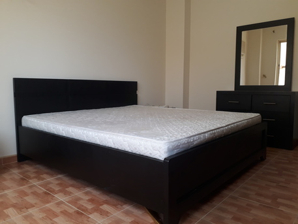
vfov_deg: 51.4
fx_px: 232
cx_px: 149
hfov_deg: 65.3
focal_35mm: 27
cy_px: 112
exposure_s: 1/33
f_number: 1.9
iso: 50
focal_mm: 3.6
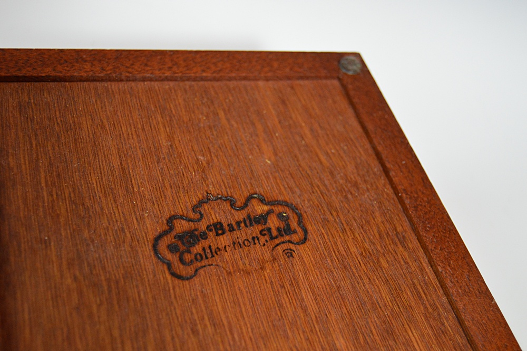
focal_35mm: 57
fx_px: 834
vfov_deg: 23.7
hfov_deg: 35.1
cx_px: 264
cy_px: 176
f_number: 4.8
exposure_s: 1/60
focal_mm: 38
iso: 2000
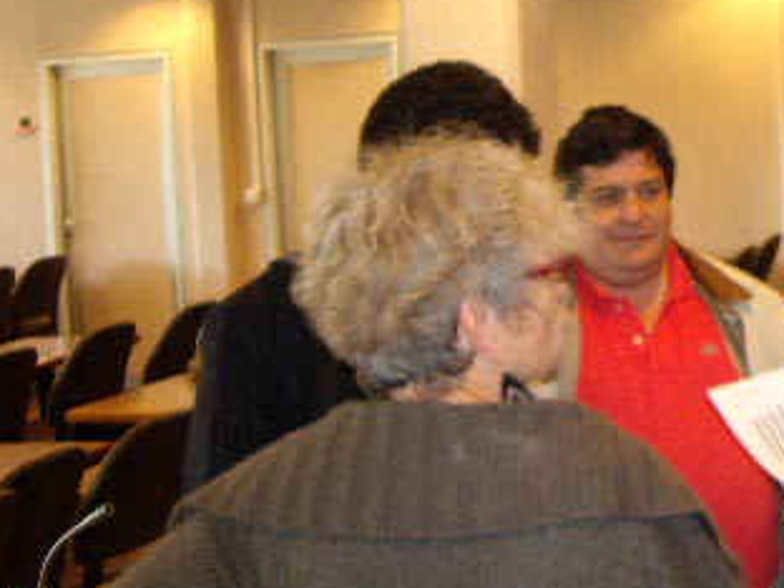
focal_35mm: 78
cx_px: 799
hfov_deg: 23.8
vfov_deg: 18.8
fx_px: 1767
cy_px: 143
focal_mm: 6.2
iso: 200
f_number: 2.7
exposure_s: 1/40
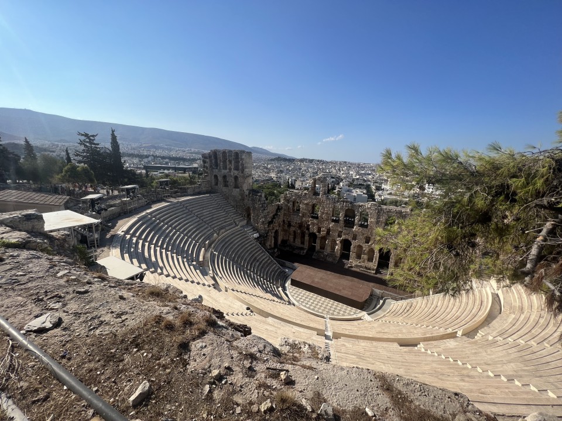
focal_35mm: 13
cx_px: 281
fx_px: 211
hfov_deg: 106.2
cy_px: 210
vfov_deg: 89.9
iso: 32
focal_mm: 1.57
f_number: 1.8
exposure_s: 1/1647
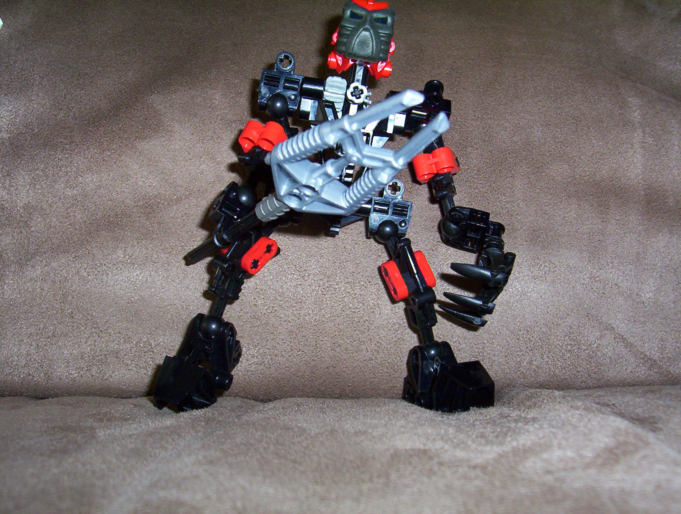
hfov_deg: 43.8
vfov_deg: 33.7
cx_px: 340
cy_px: 257
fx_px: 848
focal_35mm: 43
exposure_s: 1/60
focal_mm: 5.77
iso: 140
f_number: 2.73
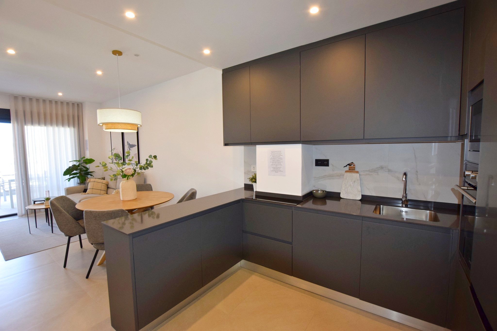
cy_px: 166
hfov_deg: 100.4
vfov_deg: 77.3
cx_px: 248
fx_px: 207
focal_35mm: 15
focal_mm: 10
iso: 800
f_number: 5.6
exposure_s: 1/125
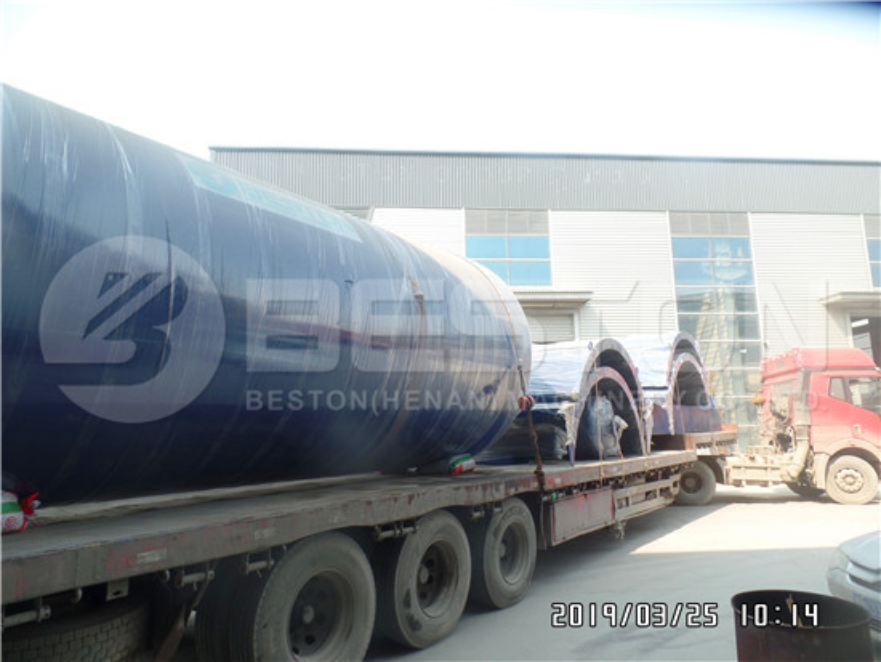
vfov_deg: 58.9
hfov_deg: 73.9
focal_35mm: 23
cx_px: 440
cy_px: 331
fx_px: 586
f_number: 3.5
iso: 80
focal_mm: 4.1
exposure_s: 1/180
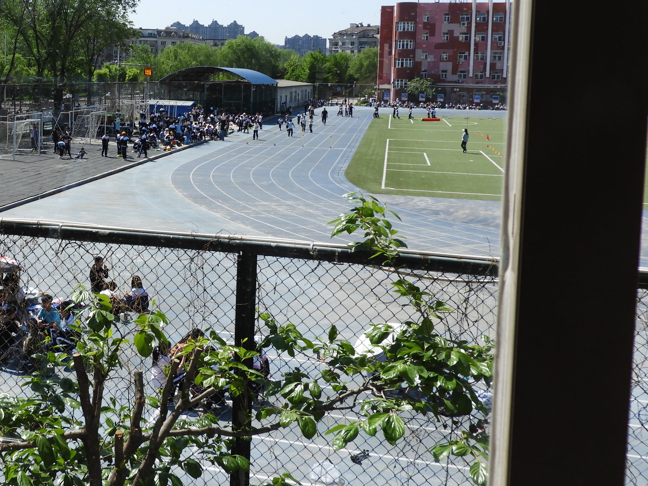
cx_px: 118
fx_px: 899
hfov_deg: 38.0
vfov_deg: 29.8
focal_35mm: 48
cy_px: 128
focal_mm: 5
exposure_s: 1/1250
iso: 100
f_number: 3.5
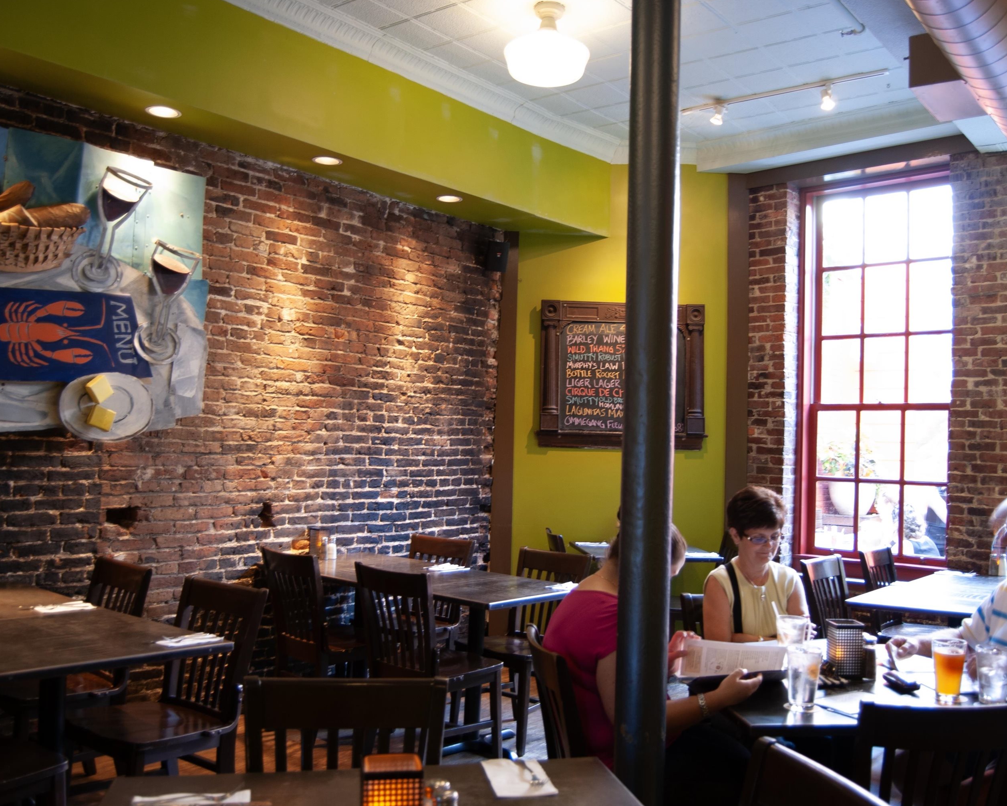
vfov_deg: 47.1
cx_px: 516
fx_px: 924
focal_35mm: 31
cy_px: 401
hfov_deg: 57.2
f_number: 3.5
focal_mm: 18
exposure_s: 1
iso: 100
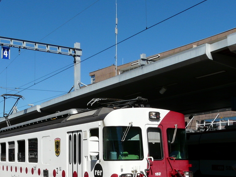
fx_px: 354
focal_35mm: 52
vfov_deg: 27.2
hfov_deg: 36.6
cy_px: 153
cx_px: 86
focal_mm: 4.7
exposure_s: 1/500
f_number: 6.3
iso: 100
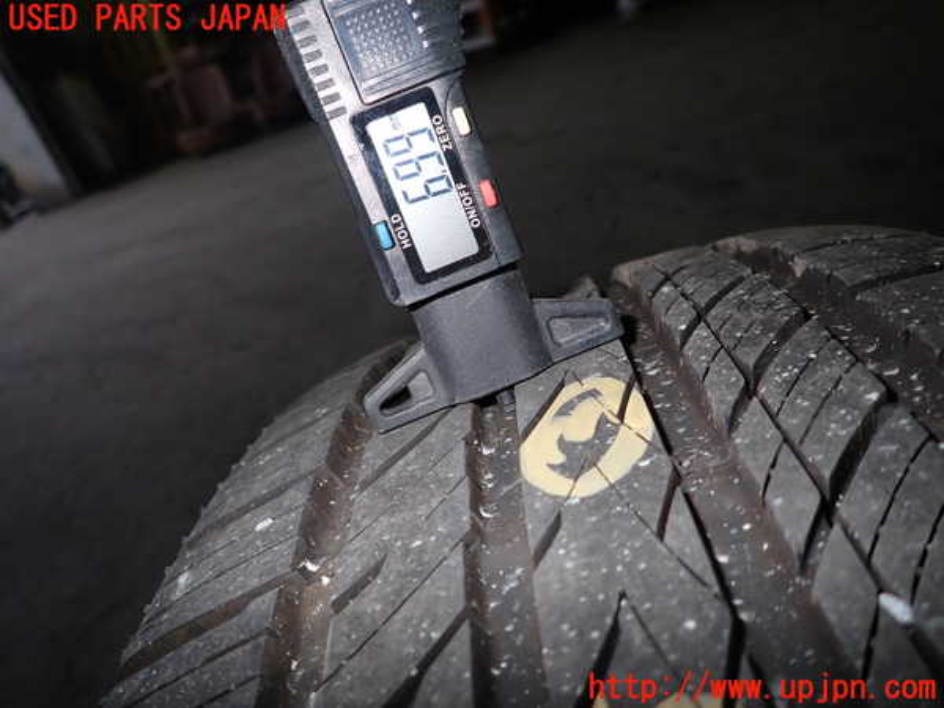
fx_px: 682
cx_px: 472
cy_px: 354
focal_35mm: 25
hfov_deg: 69.4
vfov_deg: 54.9
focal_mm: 4.5
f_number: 5.6
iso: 200
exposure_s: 1/30
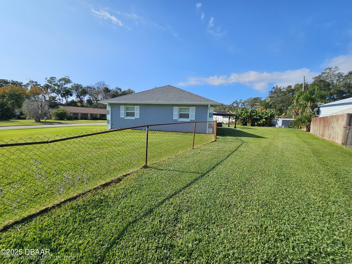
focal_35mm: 13
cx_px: 176
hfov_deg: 106.2
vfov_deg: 89.9
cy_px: 132
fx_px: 132
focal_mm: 2.2
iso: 50
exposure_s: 1/3333
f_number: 2.2
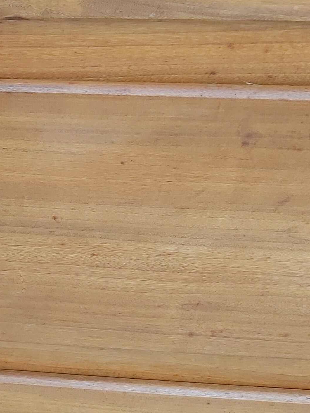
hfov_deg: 18.0
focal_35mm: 75
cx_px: -122
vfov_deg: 26.0
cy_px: 186
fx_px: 896
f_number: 1.7
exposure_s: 1/154
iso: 64
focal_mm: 3.92
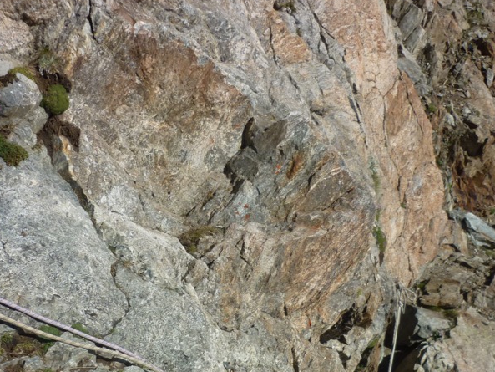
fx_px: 815
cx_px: 218
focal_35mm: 57
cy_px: 308
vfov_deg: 25.1
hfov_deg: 33.7
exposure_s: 1/320
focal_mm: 5.5
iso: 80
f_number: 8
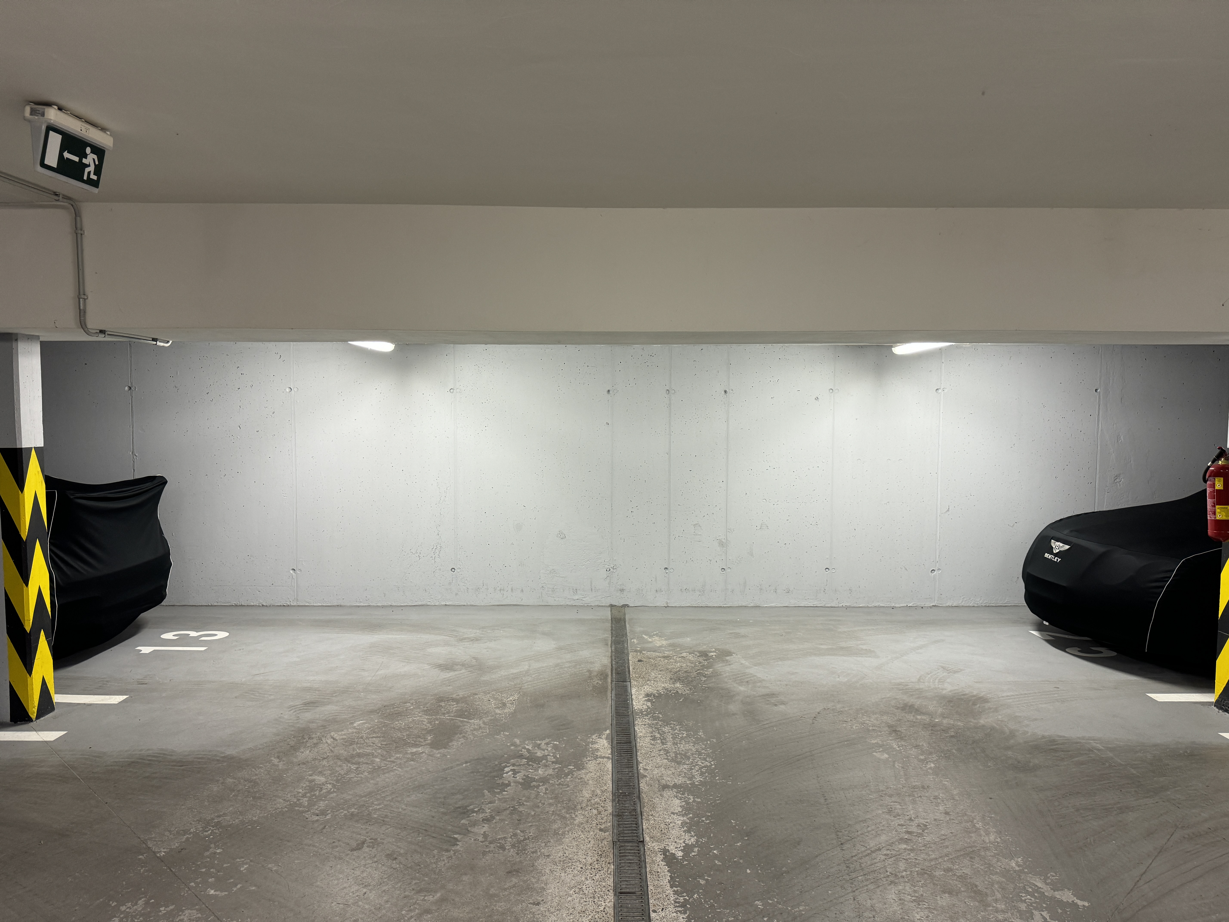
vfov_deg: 56.8
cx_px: 614
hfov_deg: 71.6
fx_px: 852
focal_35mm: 24
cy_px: 461
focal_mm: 6.86
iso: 200
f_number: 1.78
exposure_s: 1/100
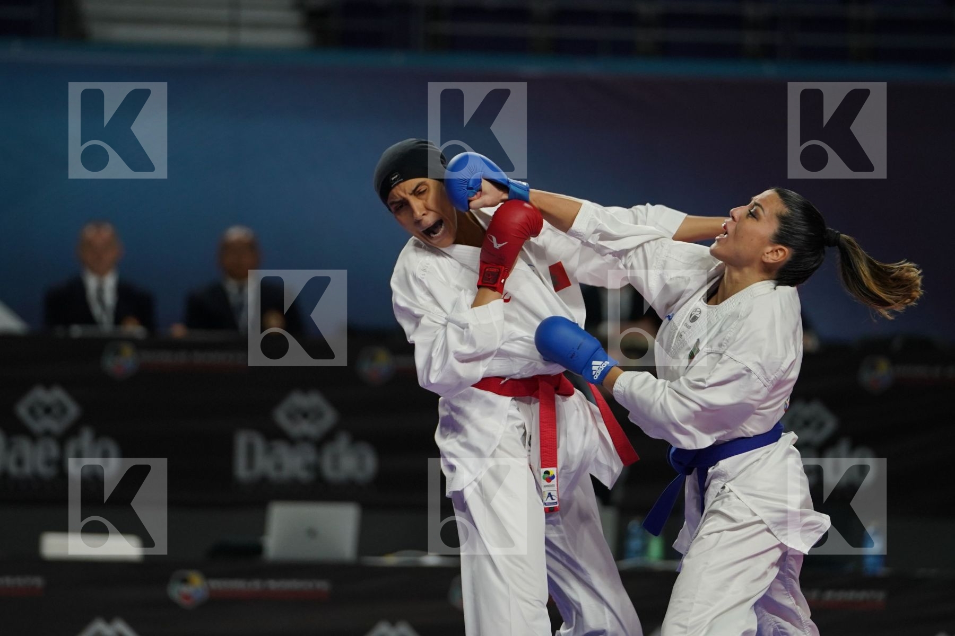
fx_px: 7507
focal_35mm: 283
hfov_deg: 7.3
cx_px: 478
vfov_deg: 4.9
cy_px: 318
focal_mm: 189
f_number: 2.8
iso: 1000
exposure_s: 1/1000
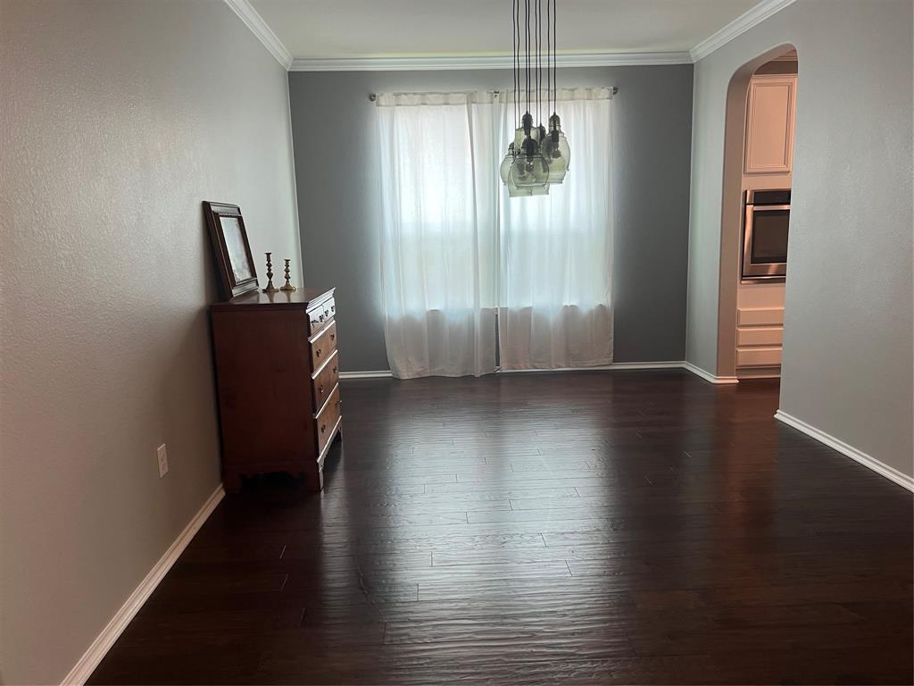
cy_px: 343
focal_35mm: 26
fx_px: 687
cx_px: 457
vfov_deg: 53.1
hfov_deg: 67.3
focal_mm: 5.7
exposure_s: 1/60
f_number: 1.5
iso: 100
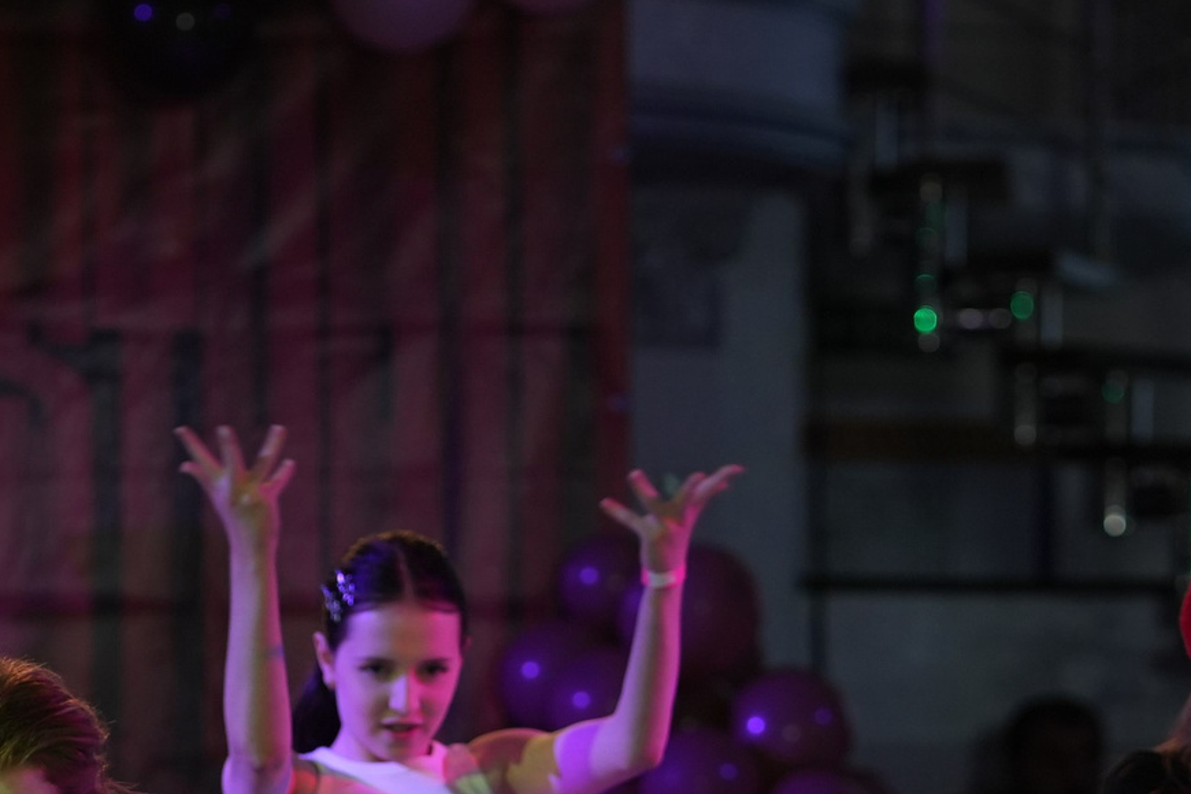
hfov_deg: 8.2
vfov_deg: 5.5
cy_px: 985
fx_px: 8270
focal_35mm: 250
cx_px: -52
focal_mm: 85
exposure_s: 1/400
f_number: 2.2
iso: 800
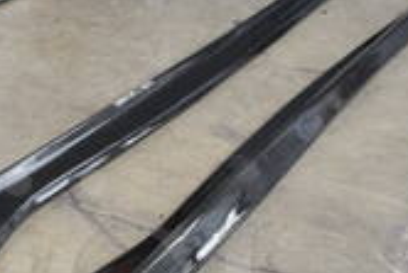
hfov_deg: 20.4
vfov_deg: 13.6
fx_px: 1123
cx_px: 93
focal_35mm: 99
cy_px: 283
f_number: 8
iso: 110
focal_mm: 18
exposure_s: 1/60
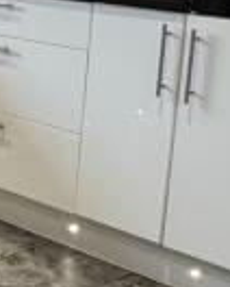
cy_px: 57
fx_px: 900
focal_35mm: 106
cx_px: -312
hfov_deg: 11.9
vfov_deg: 17.9
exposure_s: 1/100
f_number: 2.2
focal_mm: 2.22
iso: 250
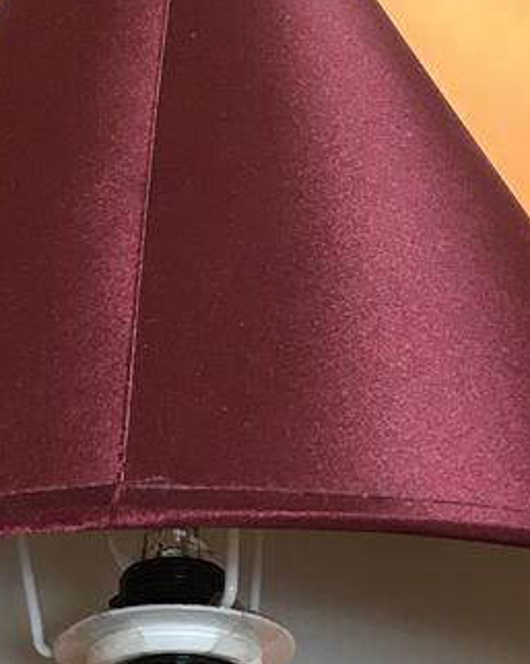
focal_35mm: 85
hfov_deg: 18.0
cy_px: 878
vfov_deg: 20.4
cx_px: 192
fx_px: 1669
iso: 64
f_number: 1.8
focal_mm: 3.99
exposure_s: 1/17
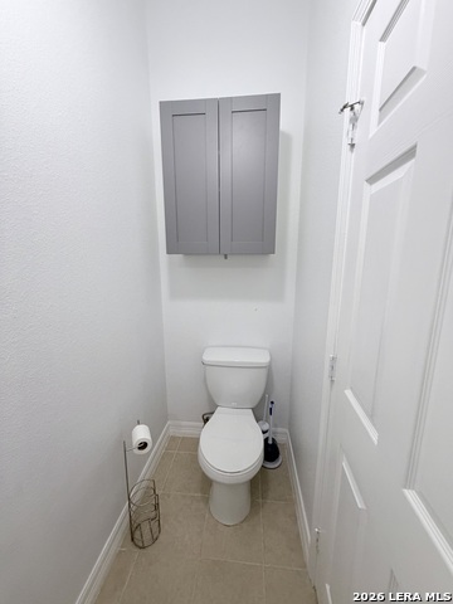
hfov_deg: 85.7
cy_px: 302
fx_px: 244
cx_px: 226
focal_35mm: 14
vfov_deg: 102.1
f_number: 2.2
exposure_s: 1/60
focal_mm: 2.22
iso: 320
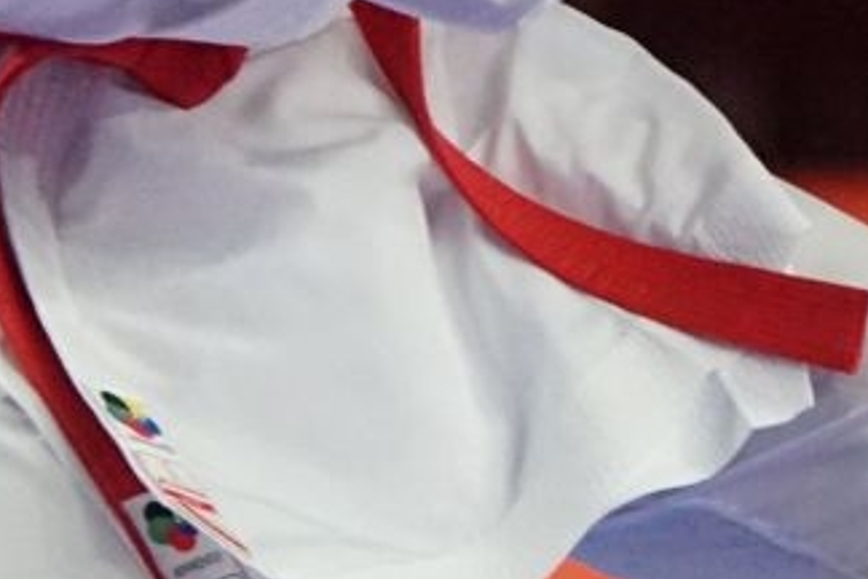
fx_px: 27093
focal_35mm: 1124
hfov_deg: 1.8
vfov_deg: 1.2
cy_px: -633
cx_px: 1390
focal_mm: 135
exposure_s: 1/2000
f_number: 2.8
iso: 3200
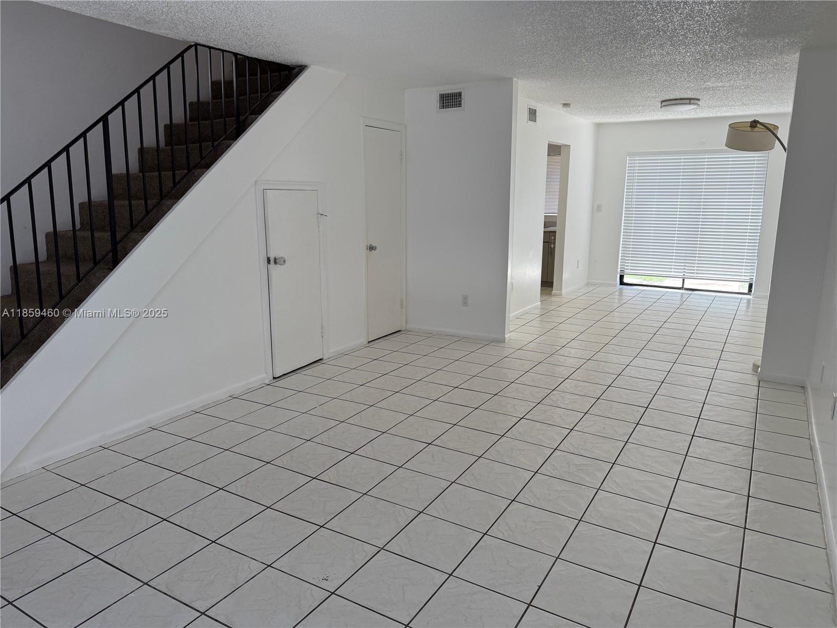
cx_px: 418
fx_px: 580
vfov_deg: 56.8
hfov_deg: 71.6
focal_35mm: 24
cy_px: 314
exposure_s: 1/410
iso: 100
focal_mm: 6.76
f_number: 1.78
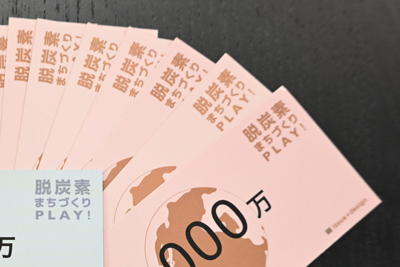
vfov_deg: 19.2
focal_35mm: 70
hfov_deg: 27.9
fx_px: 778
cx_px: 51
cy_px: 219
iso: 4000
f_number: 5.6
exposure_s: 1/125
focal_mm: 40
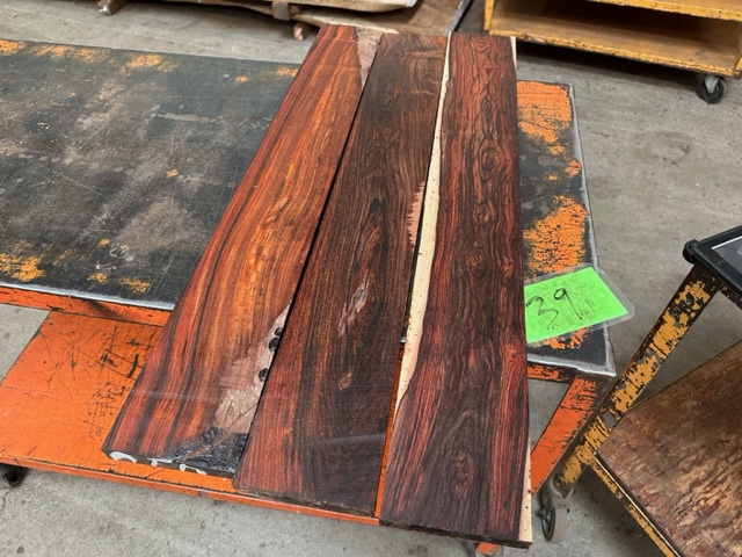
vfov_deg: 56.8
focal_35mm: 24
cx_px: 371
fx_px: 514
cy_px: 278
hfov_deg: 71.6
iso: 200
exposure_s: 1/60
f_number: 1.78
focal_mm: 6.86
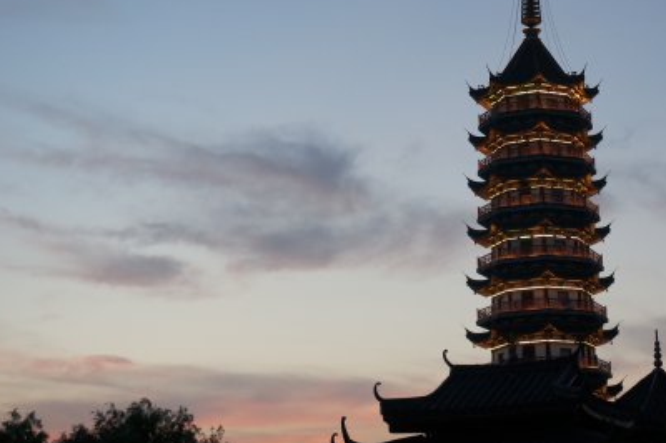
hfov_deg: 26.4
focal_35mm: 76
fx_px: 1400
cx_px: 495
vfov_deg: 18.0
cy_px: 221
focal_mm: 33
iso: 500
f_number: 5
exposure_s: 1/60
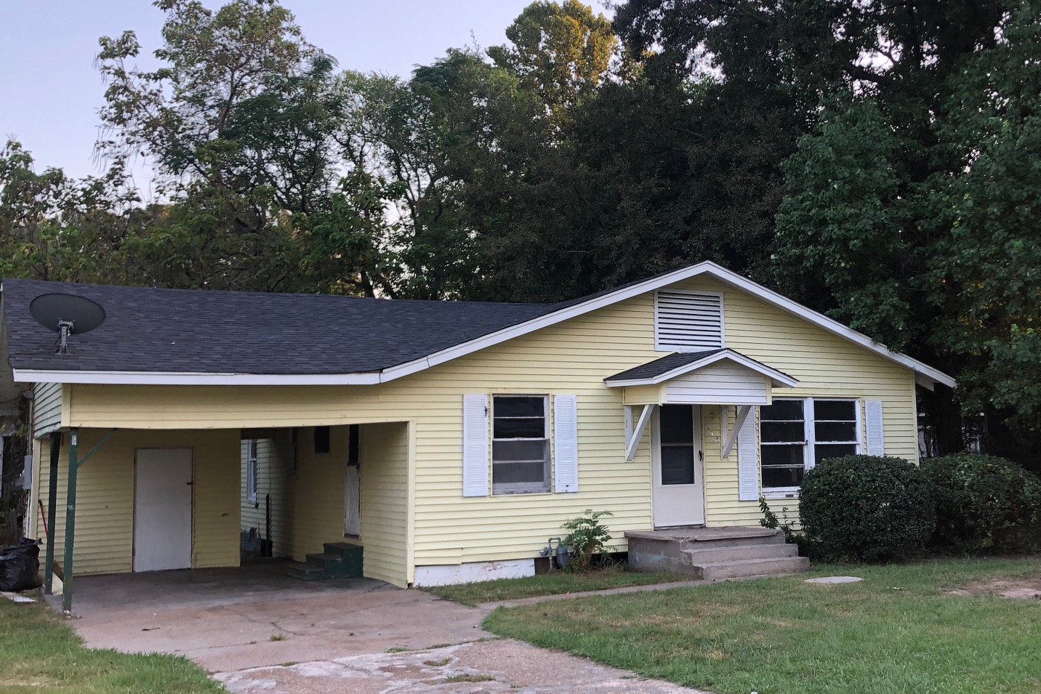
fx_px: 1186
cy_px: 334
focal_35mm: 41
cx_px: 667
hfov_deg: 46.9
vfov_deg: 32.6
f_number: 1.8
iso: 32
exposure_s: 1/120
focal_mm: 3.99
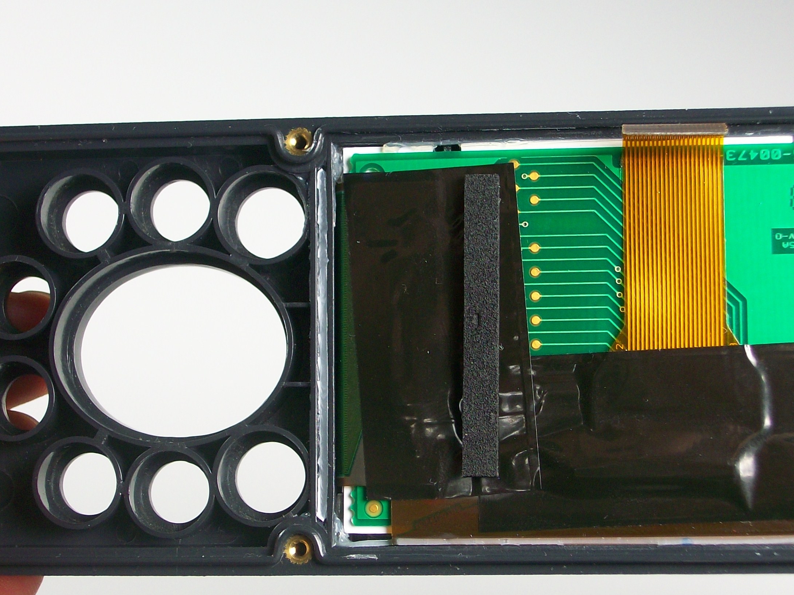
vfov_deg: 19.6
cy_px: 333
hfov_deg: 26.0
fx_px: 1720
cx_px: 455
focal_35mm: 75
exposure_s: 1/74.4
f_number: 3.6
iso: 80
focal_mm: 8.8
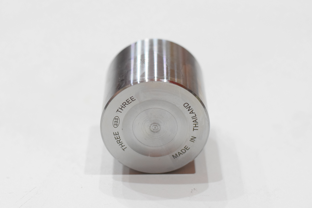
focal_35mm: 75
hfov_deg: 27.0
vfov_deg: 18.2
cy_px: 104
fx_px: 650
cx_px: 156
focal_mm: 50
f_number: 3.2
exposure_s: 1/125
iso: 3200
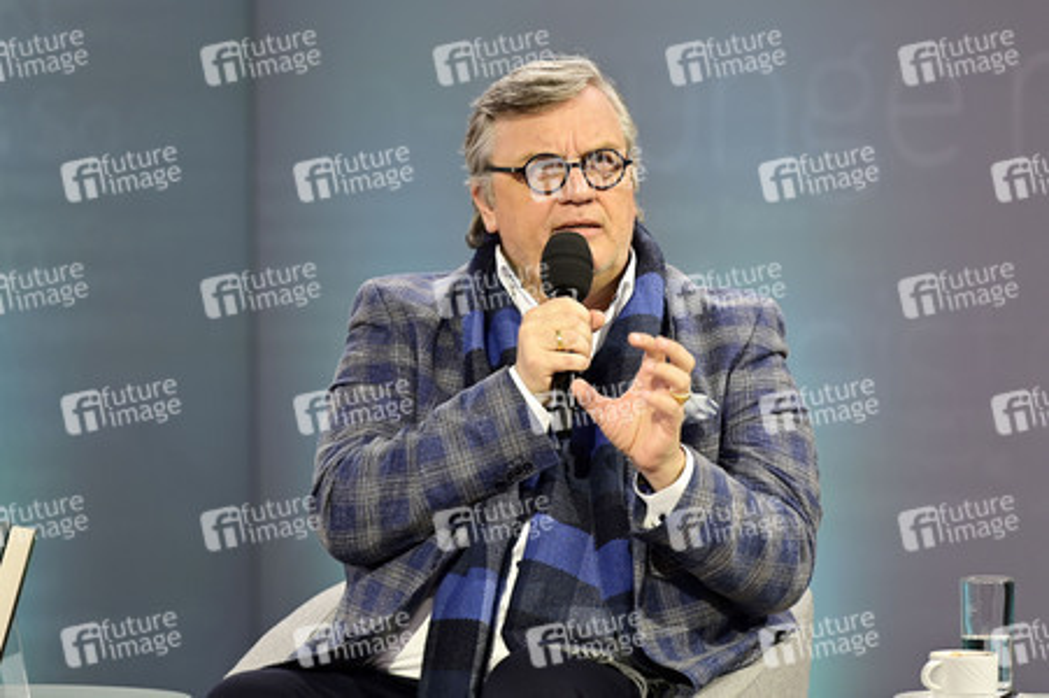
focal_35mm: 195
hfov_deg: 10.6
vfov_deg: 7.0
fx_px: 5678
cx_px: 524
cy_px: 349
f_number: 3.2
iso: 200
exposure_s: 1/250
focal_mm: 195
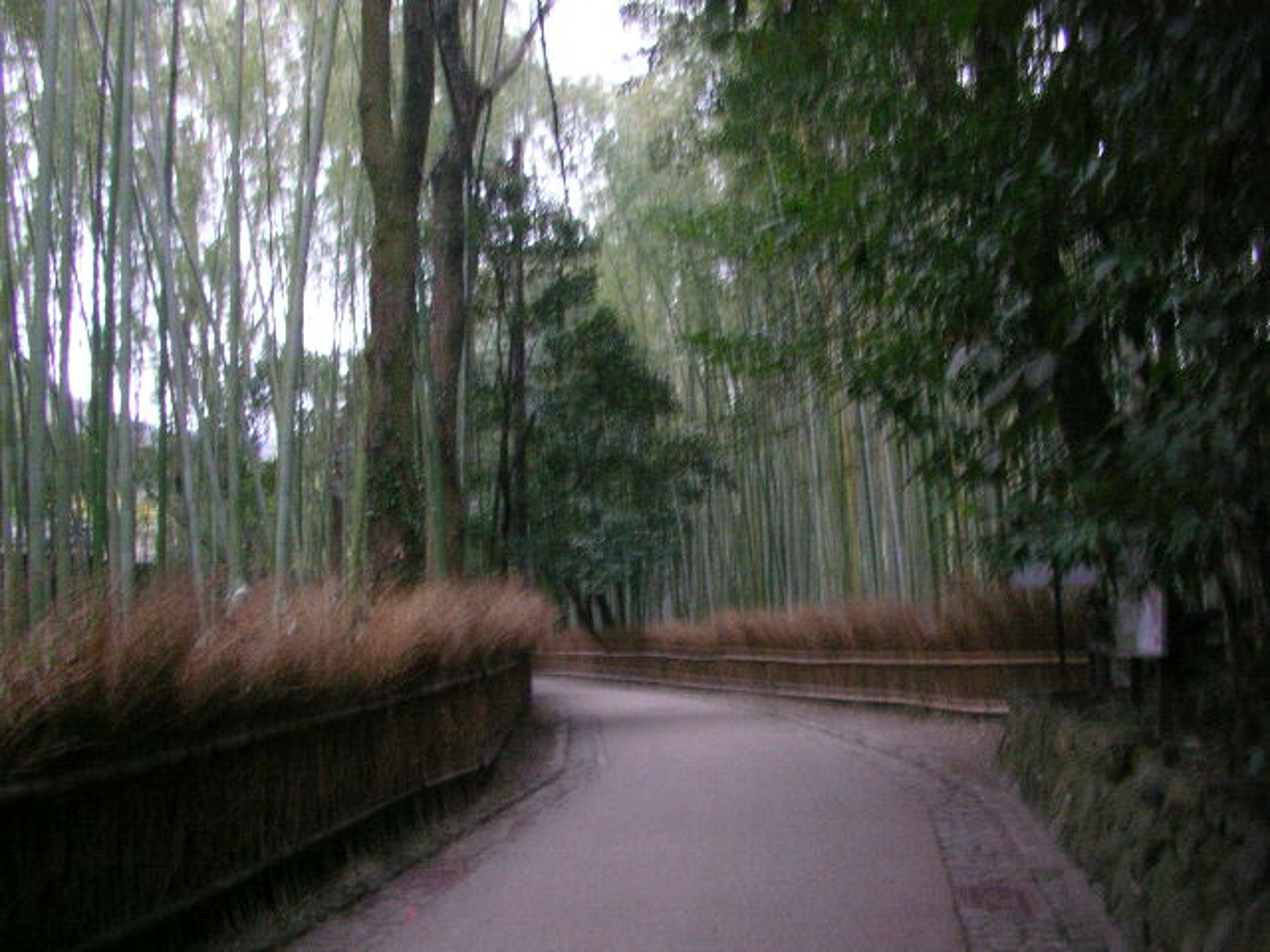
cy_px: 476
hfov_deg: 50.1
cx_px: 635
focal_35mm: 37
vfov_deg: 38.7
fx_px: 1357
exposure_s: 1/4
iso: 200
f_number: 2.8
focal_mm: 5.7
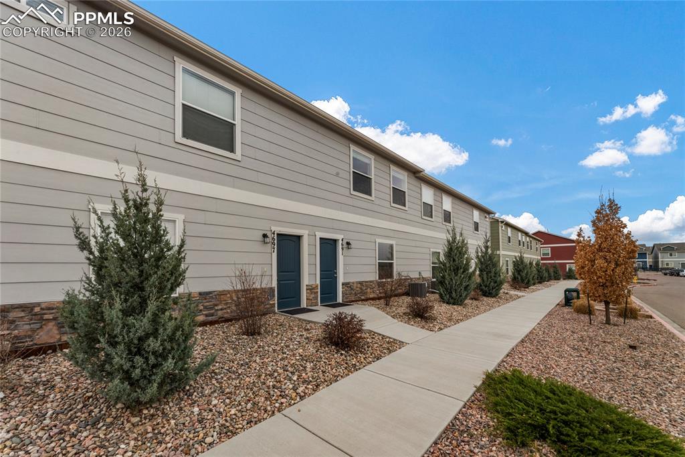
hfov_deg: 104.3
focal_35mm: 14
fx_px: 266
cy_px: 228
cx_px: 342
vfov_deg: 81.2
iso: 800
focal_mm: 14
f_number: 16
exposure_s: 1/800
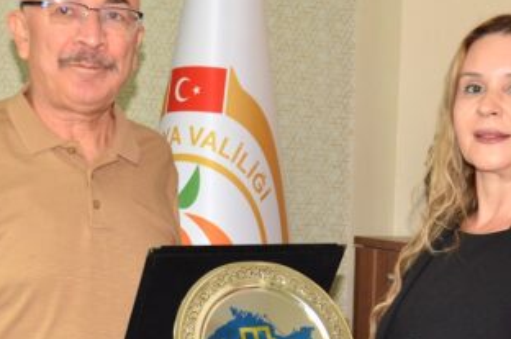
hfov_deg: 22.6
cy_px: 248
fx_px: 1276
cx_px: 196
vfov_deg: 15.1
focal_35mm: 90
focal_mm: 28
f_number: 5.6
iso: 1600
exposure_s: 1/60
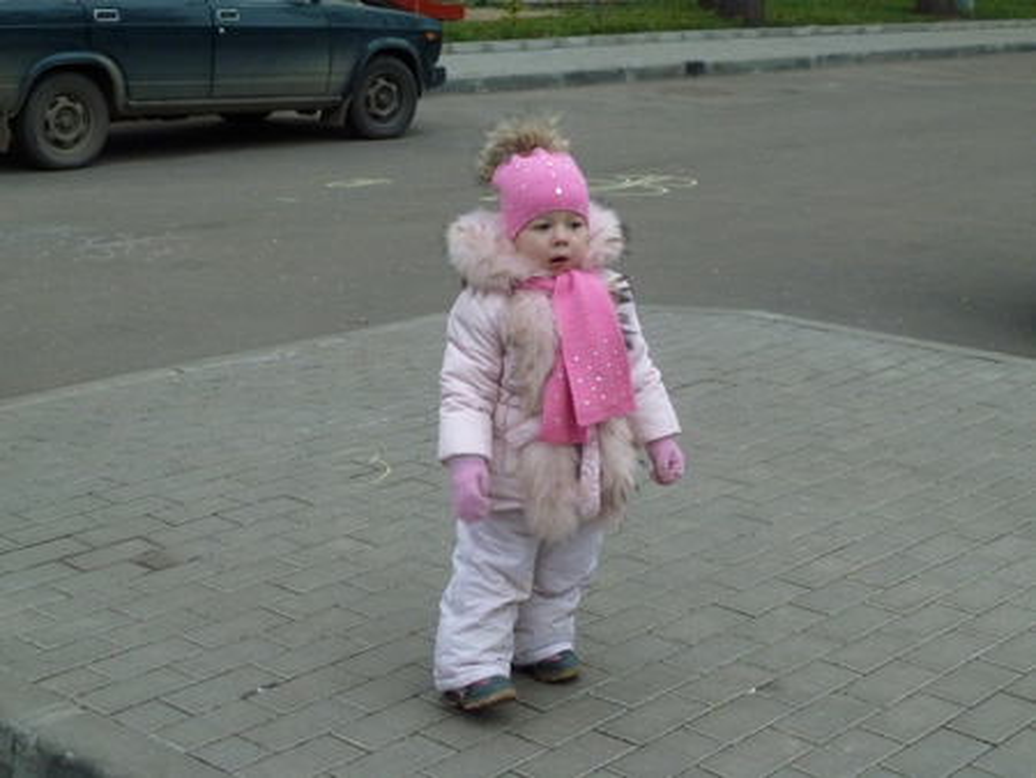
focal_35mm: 63
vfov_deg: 23.3
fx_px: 1886
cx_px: 518
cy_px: 389
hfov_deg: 30.7
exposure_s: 1/160
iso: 320
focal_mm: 10.3
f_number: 4
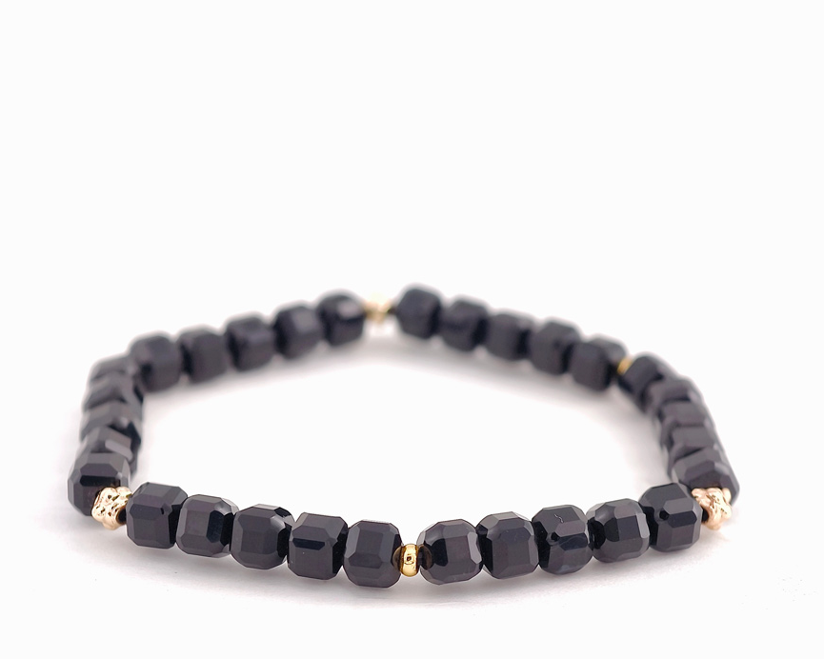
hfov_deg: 15.4
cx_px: 412
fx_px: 3048
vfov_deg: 12.3
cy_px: 420
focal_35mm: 125
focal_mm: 22.48
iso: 125
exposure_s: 1/161
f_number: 2.67
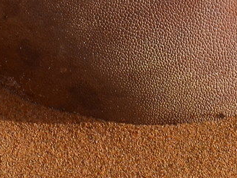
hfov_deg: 3.8
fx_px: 3601
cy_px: -291
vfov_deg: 2.8
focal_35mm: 526
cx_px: 118
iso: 200
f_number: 11
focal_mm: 50
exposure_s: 1/100
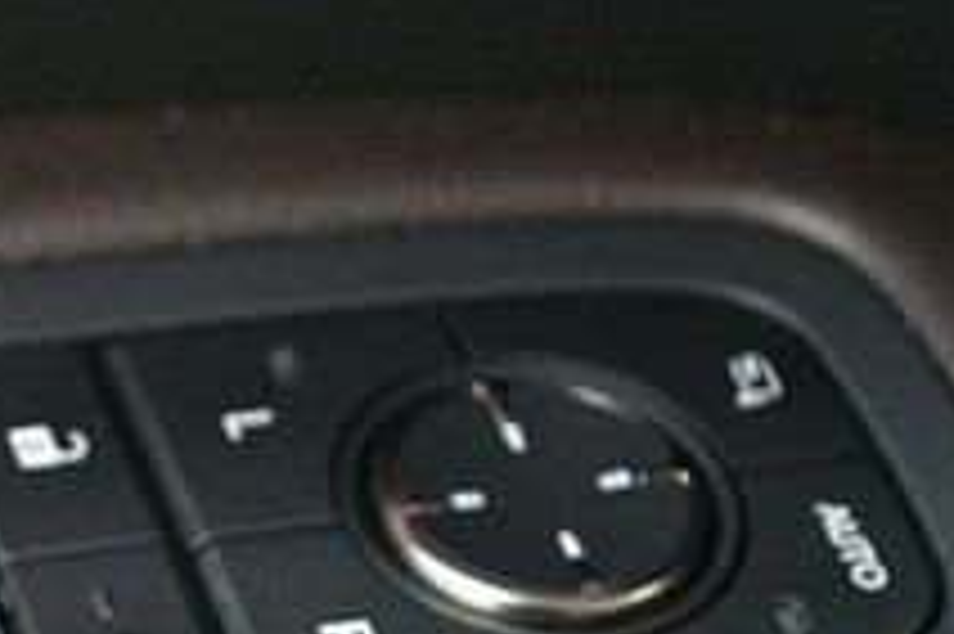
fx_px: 4793
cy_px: 697
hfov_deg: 11.1
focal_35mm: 181
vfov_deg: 7.5
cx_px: -248
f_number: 5.3
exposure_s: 1/60
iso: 10000
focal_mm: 40
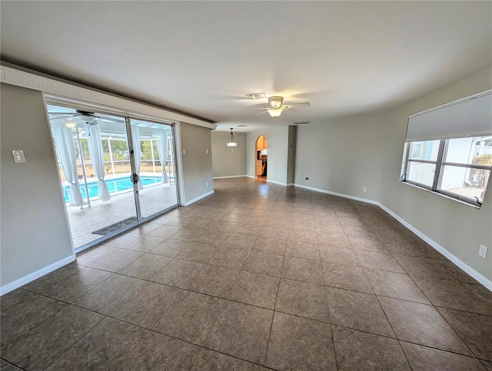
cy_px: 186
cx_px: 246
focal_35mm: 12
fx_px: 171
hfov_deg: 110.5
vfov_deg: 94.6
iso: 53
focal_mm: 2.02
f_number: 1.7
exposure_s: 1/132
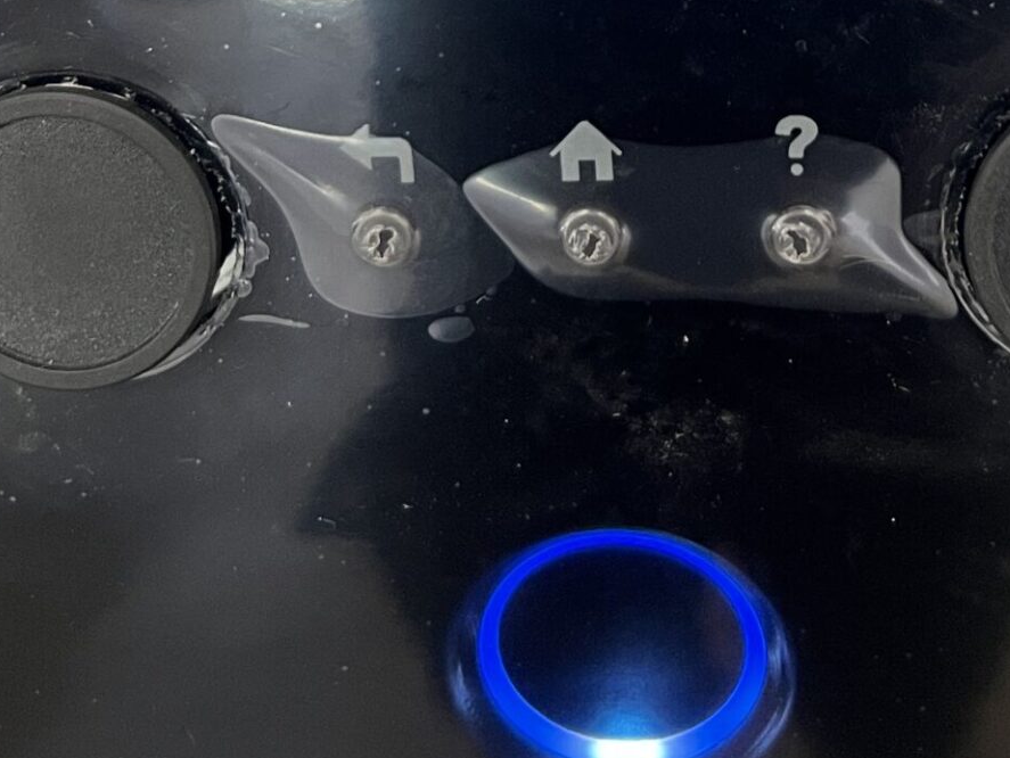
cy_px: -354
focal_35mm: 75
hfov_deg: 25.7
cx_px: 731
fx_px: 2189
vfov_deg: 17.7
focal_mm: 5.7
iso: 125
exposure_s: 1/60
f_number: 1.5
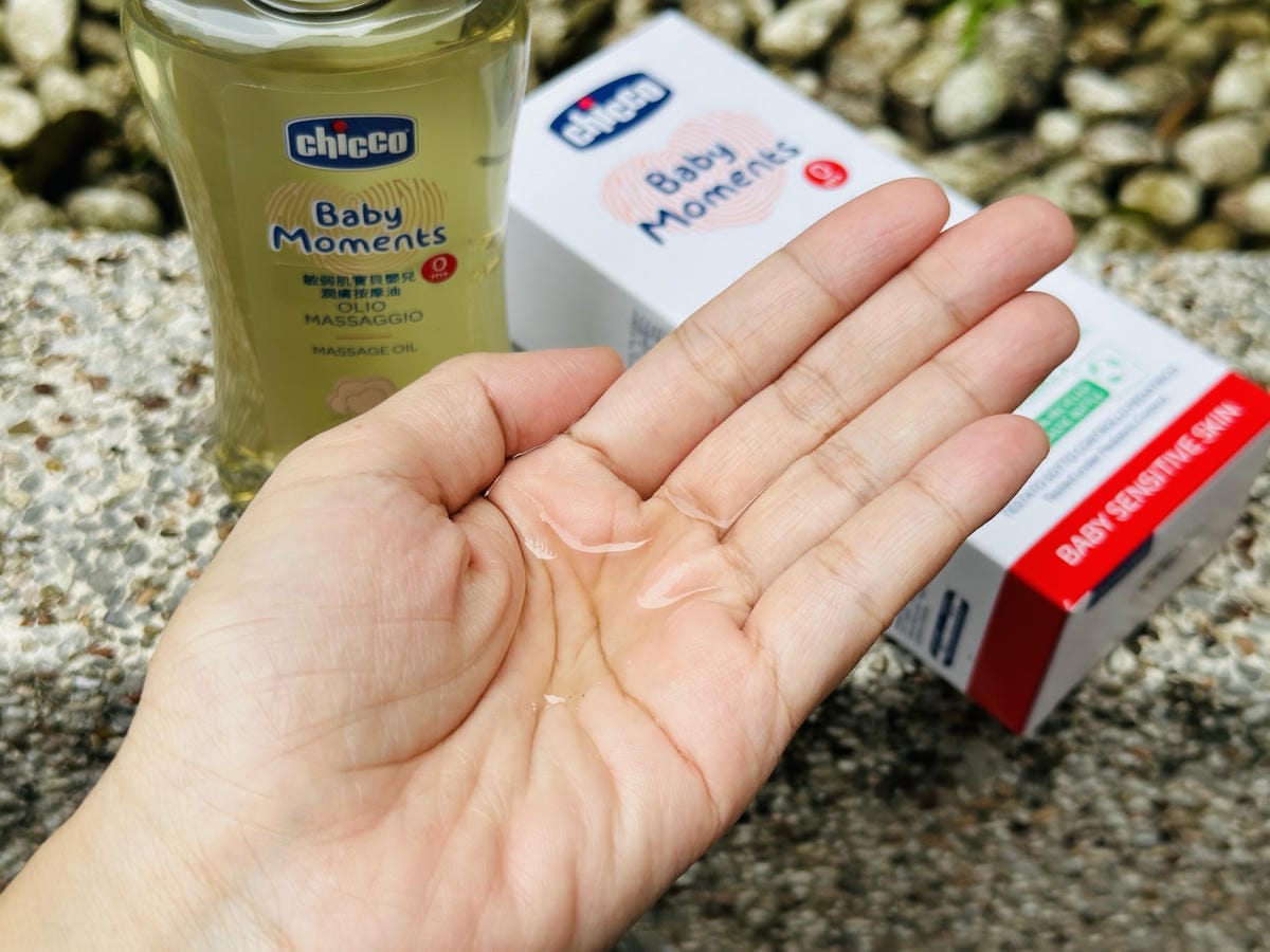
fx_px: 1761
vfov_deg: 30.3
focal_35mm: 48
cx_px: 635
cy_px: 476
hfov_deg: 39.7
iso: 64
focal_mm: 6.86
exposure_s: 1/1339
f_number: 1.78
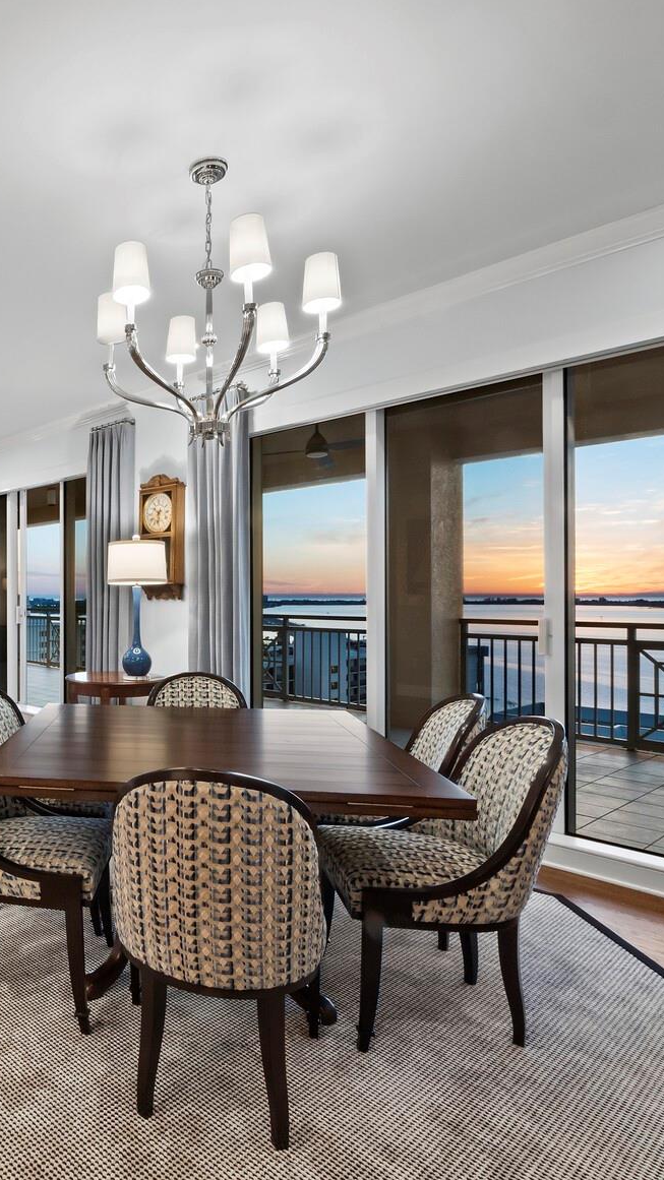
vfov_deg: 83.8
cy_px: 571
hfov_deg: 46.7
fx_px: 657
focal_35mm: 21
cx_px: 34
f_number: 14
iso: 320
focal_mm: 7
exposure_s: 1
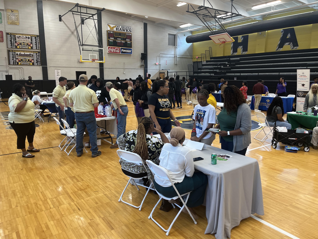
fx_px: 239
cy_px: 120
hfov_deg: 67.3
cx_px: 159
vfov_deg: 53.1
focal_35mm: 26
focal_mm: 5.1
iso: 80
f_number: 1.6
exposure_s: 1/60
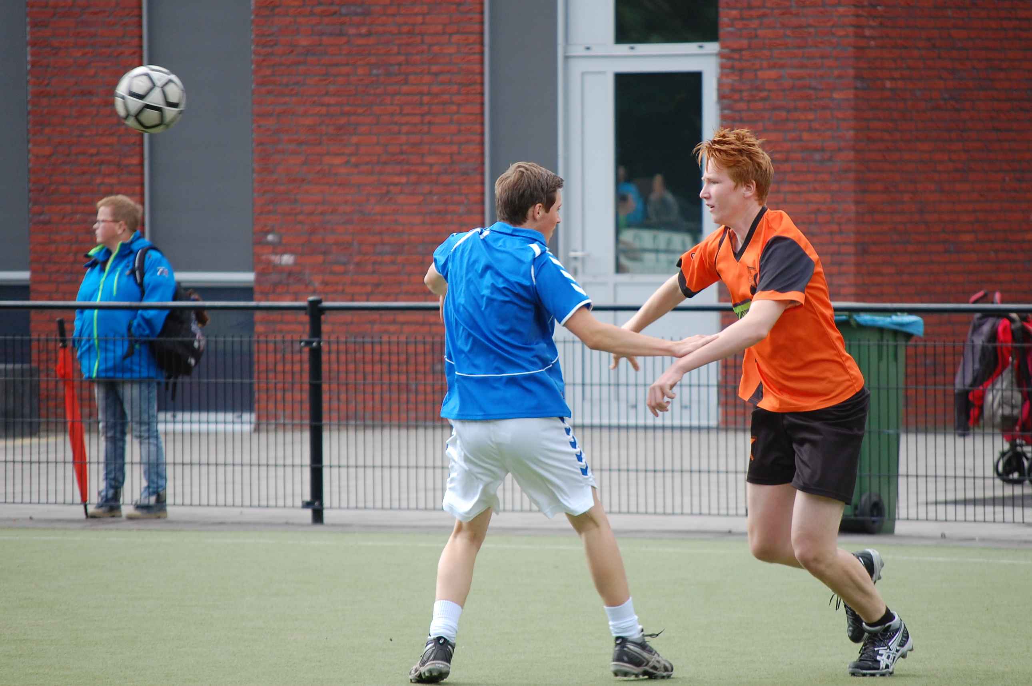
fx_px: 7089
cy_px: 343
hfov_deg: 8.3
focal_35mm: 248
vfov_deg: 5.5
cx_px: 516
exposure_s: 1/500
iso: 400
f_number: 5.3
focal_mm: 165
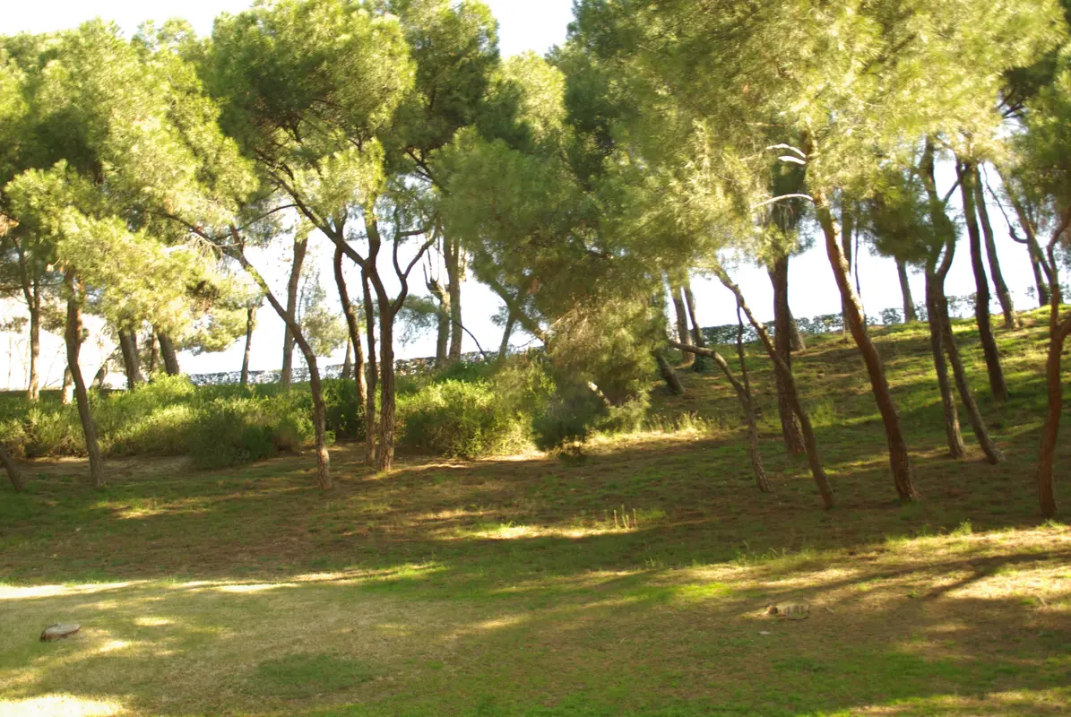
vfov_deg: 37.0
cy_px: 358
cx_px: 536
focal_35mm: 36
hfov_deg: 53.1
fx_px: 1072
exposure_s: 1/60
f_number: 4.5
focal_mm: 24
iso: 100
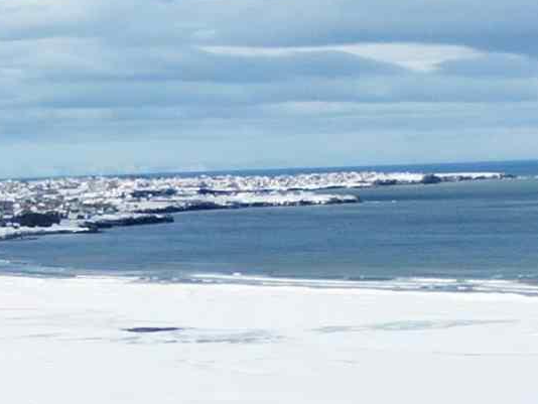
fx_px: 2146
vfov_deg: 10.2
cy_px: 714
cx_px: -350
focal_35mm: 138
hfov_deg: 13.2
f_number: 1.7
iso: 150
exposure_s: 1/5000
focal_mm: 6.72
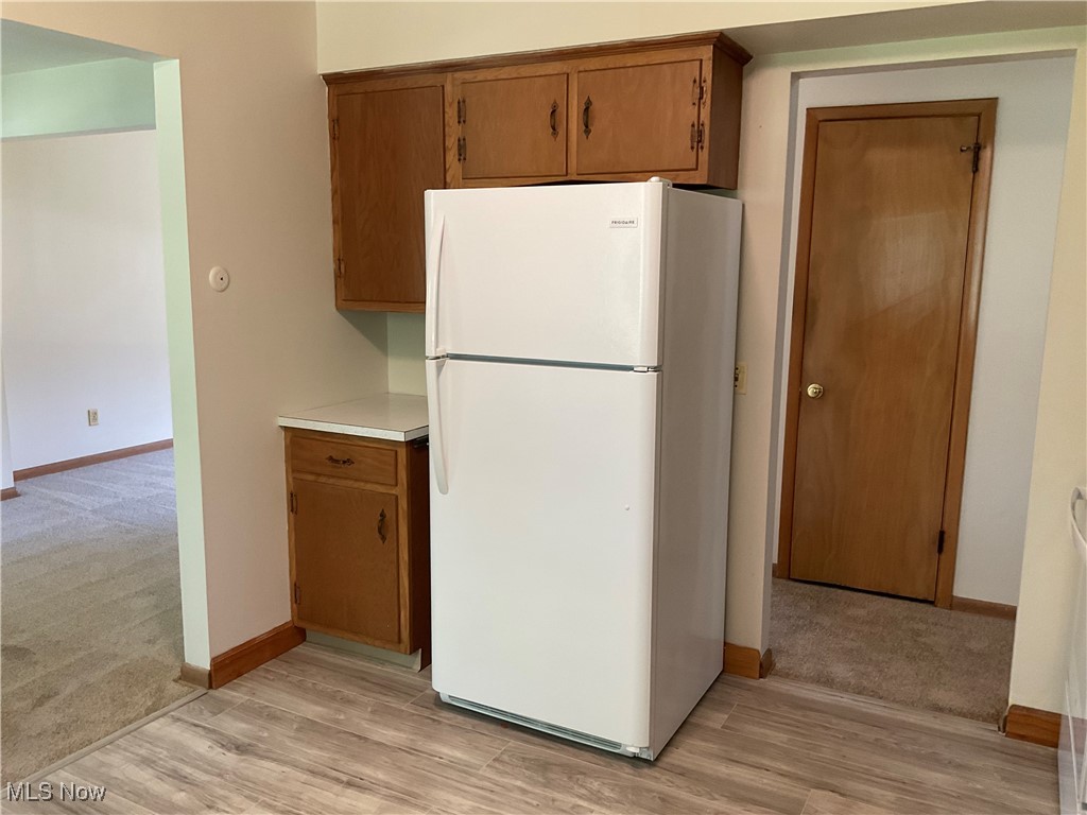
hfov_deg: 61.7
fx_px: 911
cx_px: 544
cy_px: 408
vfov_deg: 48.2
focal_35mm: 29
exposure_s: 1/60
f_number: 1.8
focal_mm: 3
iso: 100
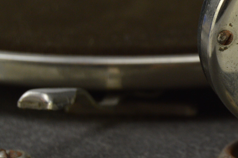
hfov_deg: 8.9
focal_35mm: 228
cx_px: 323
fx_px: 1509
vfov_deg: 6.0
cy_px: 28
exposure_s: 1/125
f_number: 5.6
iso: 400
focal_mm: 55
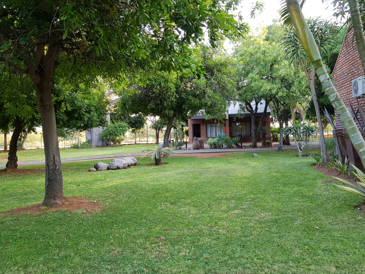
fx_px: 285
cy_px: 132
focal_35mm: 27
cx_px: 184
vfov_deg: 51.3
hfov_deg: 65.3
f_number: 1.7
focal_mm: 4.2
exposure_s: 1/120
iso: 80
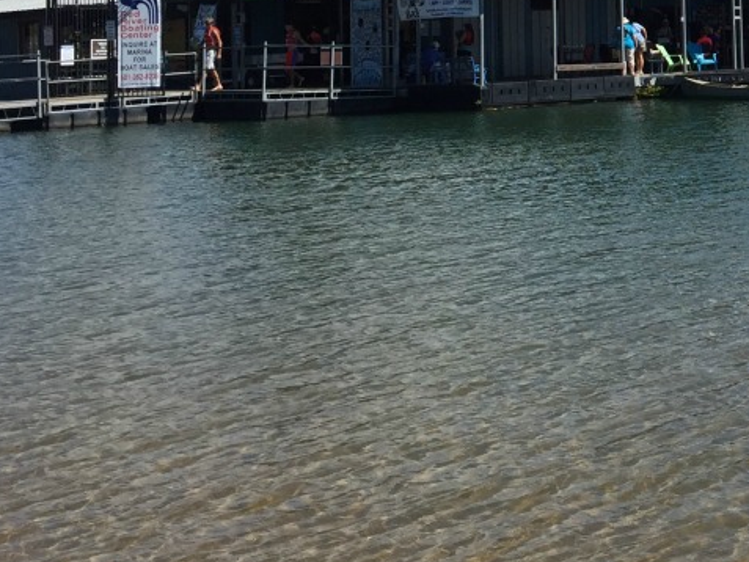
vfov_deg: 19.4
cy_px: -46
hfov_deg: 24.5
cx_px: 860
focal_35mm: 73
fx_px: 1580
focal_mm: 4.15
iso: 32
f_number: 2.2
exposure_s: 1/2475
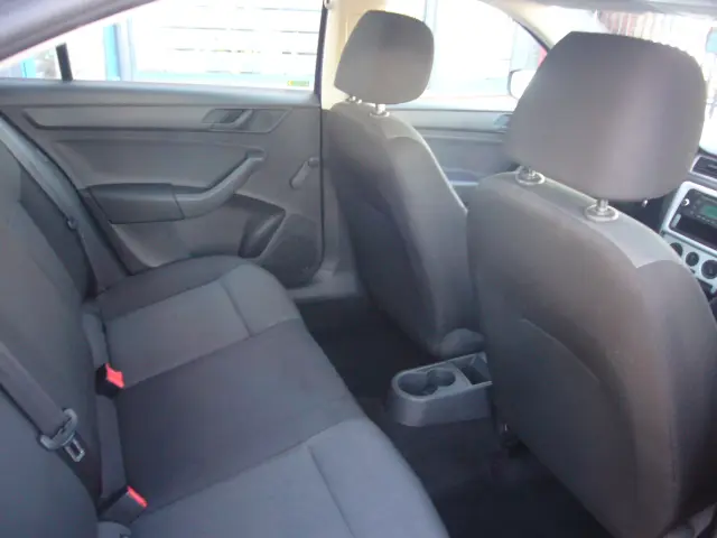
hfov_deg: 63.4
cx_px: 358
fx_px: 580
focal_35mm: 28
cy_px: 269
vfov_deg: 49.7
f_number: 2.8
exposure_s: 1/15
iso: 200
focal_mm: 4.6
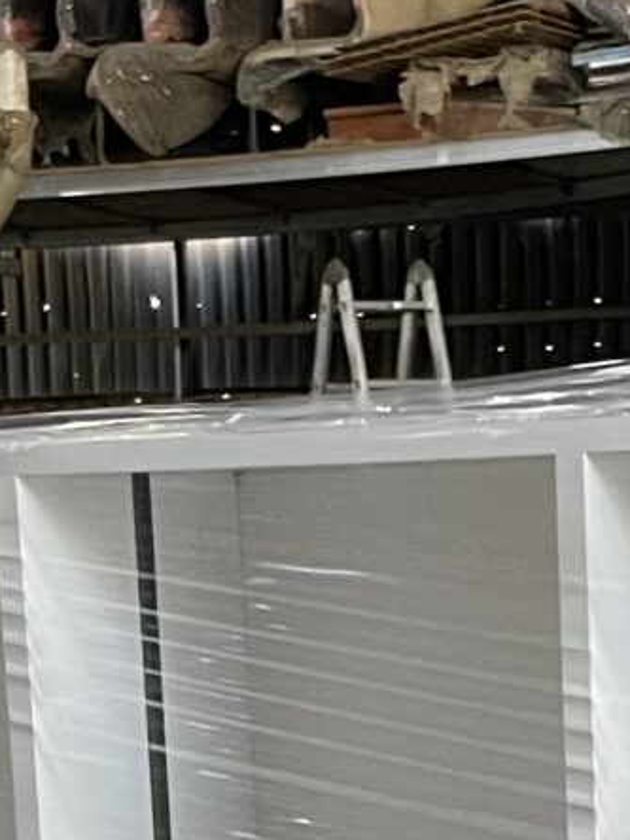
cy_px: 1266
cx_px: 498
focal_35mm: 150
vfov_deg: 12.5
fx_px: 3640
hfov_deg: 9.9
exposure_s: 1/60
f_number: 1.6
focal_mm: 4.2
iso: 125
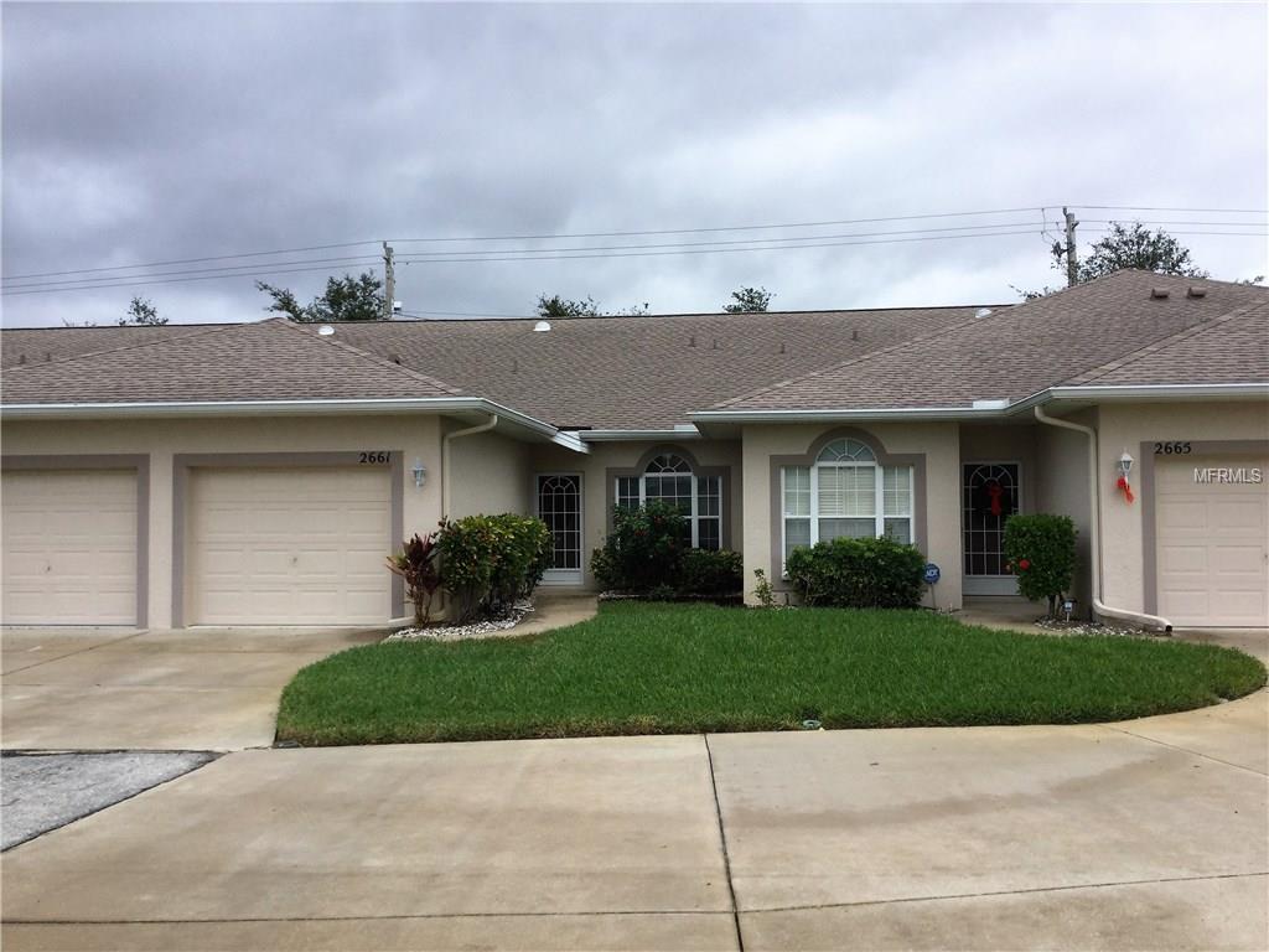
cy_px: 476
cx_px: 634
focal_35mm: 31
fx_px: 1136
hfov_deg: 58.4
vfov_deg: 45.4
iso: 25
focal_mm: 3.3
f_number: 2.4
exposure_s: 1/590
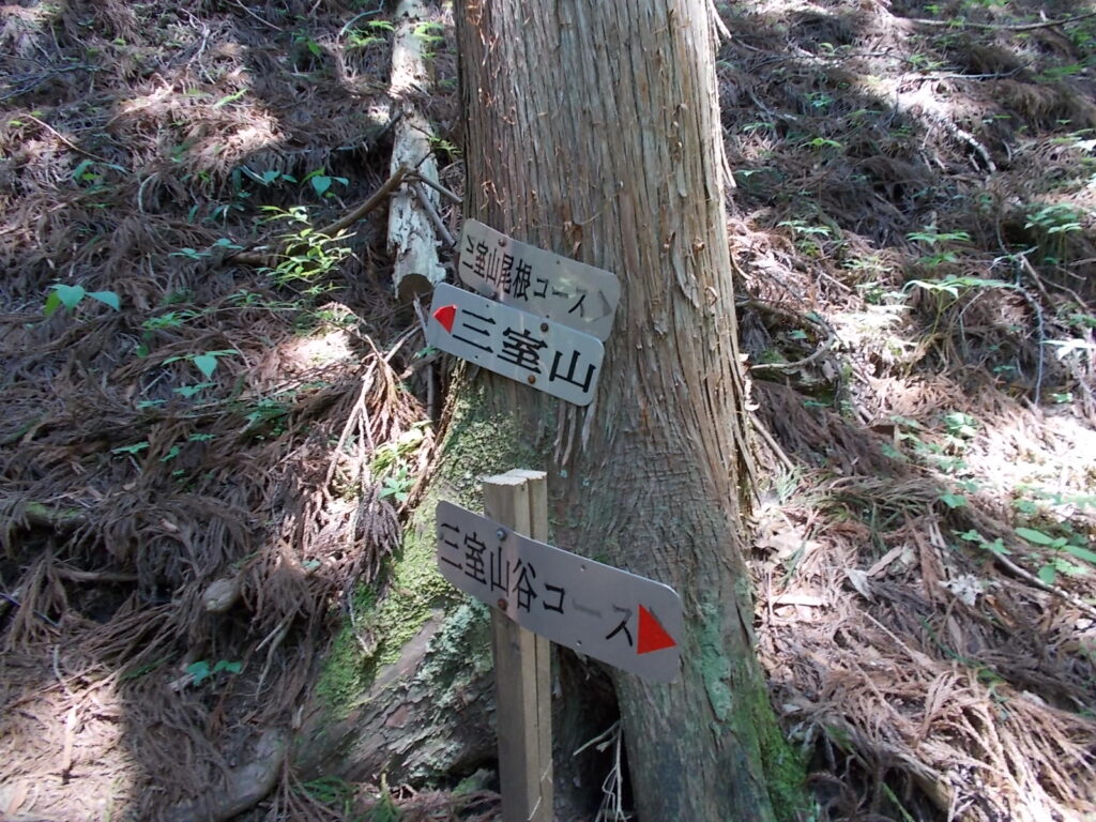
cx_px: 548
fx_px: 823
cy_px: 411
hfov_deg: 67.3
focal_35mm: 26
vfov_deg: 53.1
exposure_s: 1/25
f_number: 3.2
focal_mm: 4.6
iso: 125
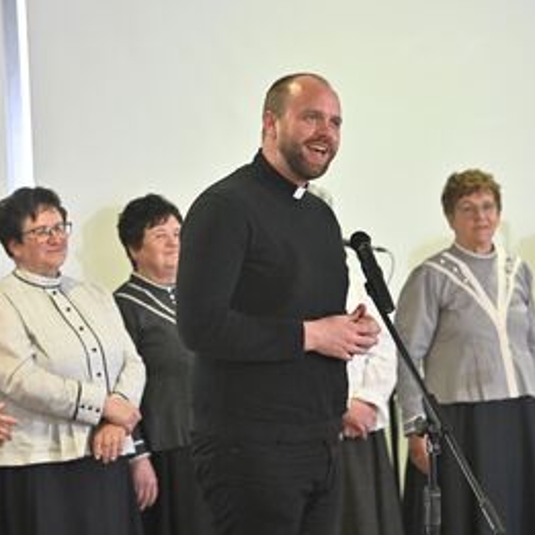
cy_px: 240
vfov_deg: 9.9
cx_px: 312
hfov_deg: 9.9
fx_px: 3077
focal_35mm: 176
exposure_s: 1/200
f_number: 4
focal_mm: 120
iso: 2500
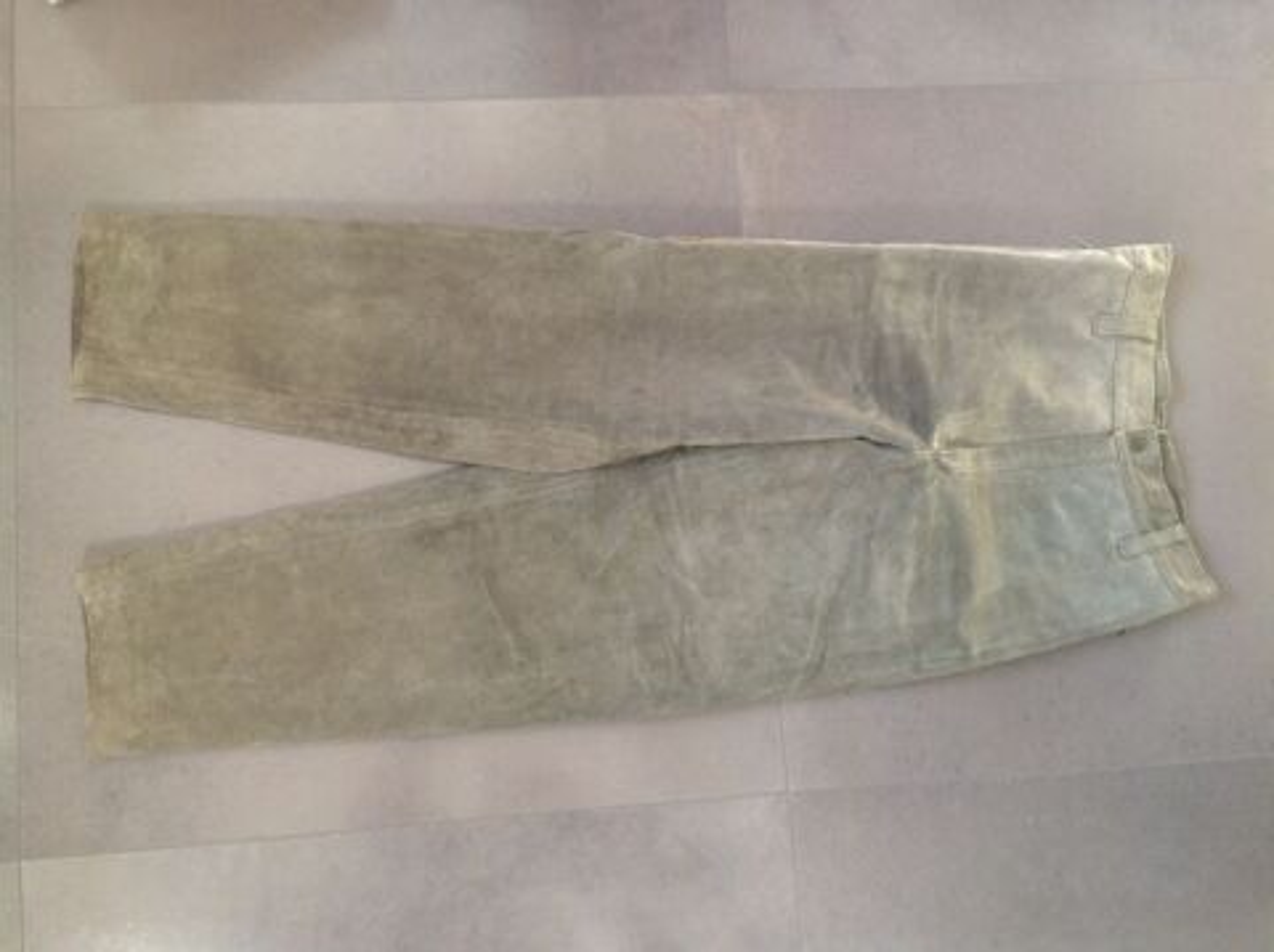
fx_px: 1287
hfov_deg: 52.7
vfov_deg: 40.6
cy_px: 476
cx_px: 637
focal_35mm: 35
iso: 100
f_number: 2.4
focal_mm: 4.28
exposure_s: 1/15
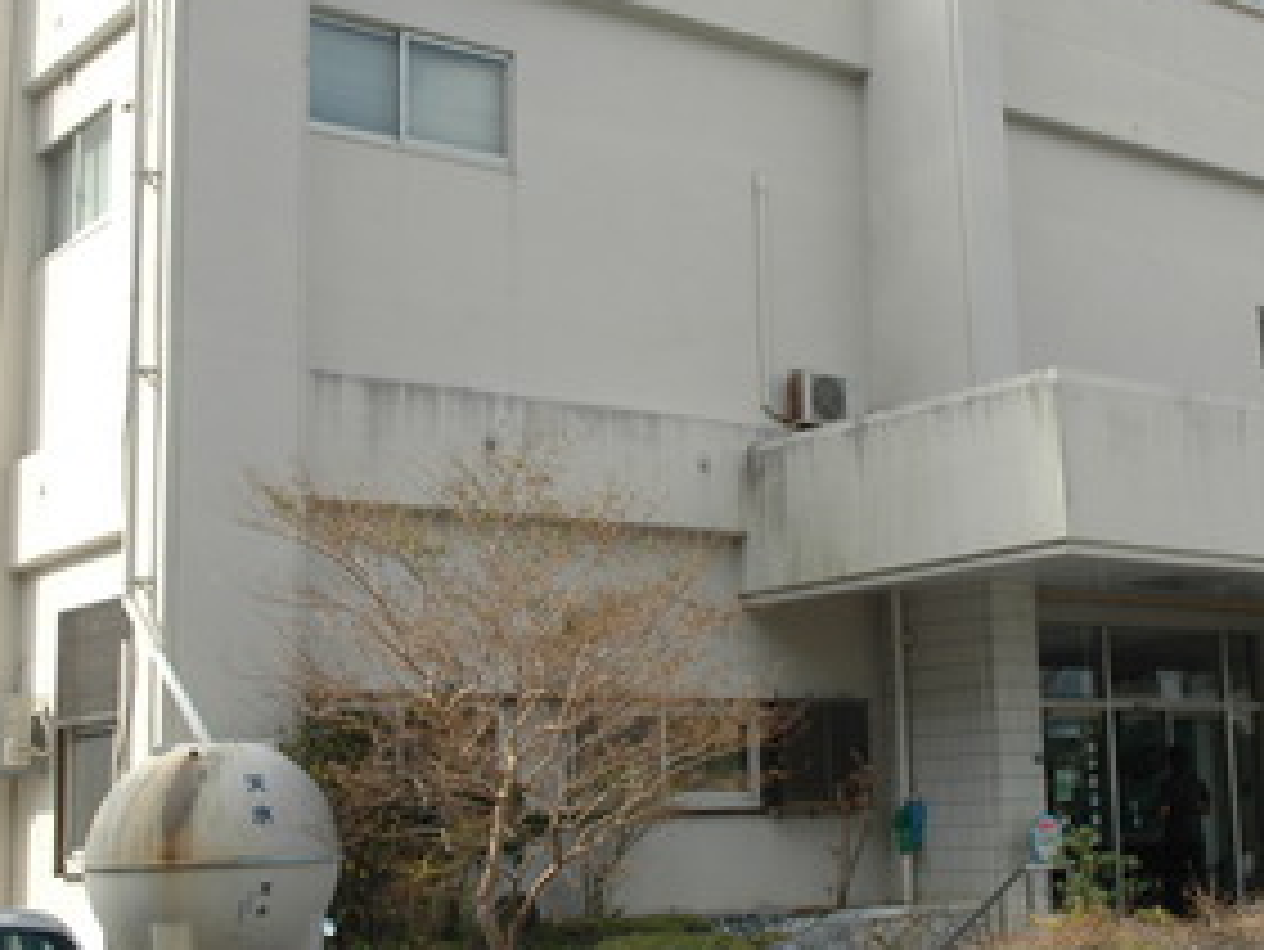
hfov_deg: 32.5
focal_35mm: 59
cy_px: 407
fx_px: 2155
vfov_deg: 24.8
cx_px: 814
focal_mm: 24
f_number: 18
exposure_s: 1/100
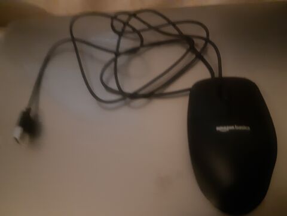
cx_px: 144
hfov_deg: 67.3
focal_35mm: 26
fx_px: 216
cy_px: 108
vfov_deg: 53.1
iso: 640
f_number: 1.7
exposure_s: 1/17
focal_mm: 3.93
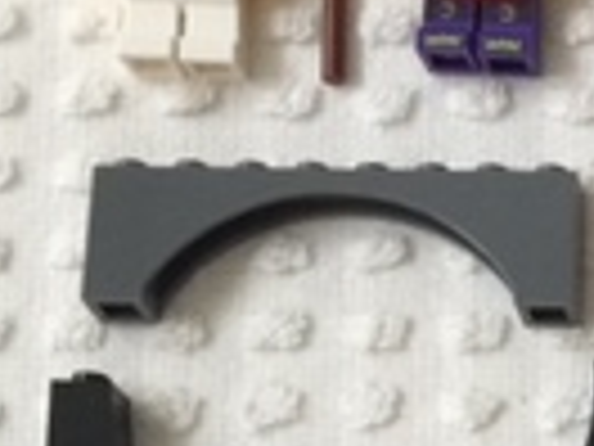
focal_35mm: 141
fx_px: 2420
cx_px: 1058
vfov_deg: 10.0
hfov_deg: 12.8
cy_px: 784
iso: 80
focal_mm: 4.15
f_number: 2.2
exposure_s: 1/15
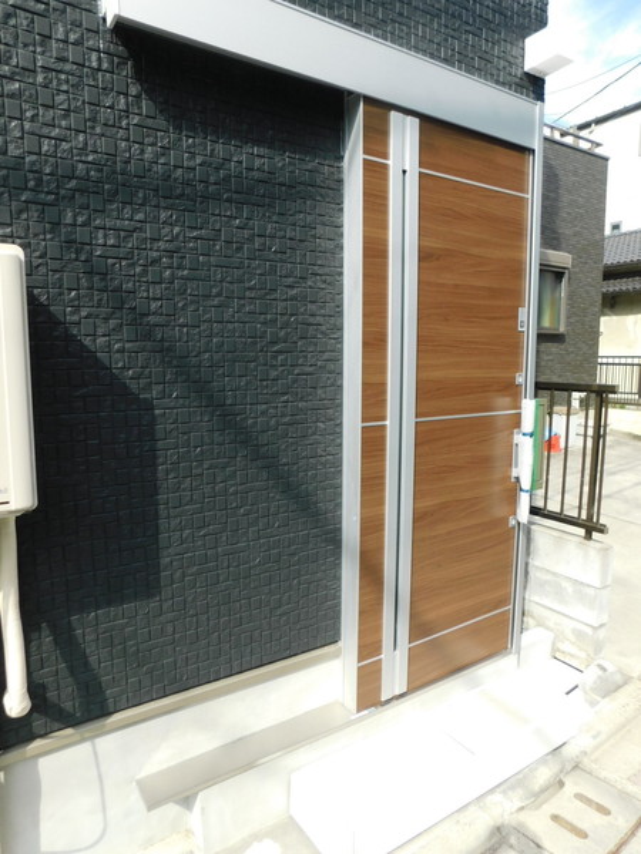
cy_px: 427
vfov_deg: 73.9
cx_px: 320
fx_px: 568
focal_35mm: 23
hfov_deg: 58.9
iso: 125
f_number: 3
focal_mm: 4
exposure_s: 1/500
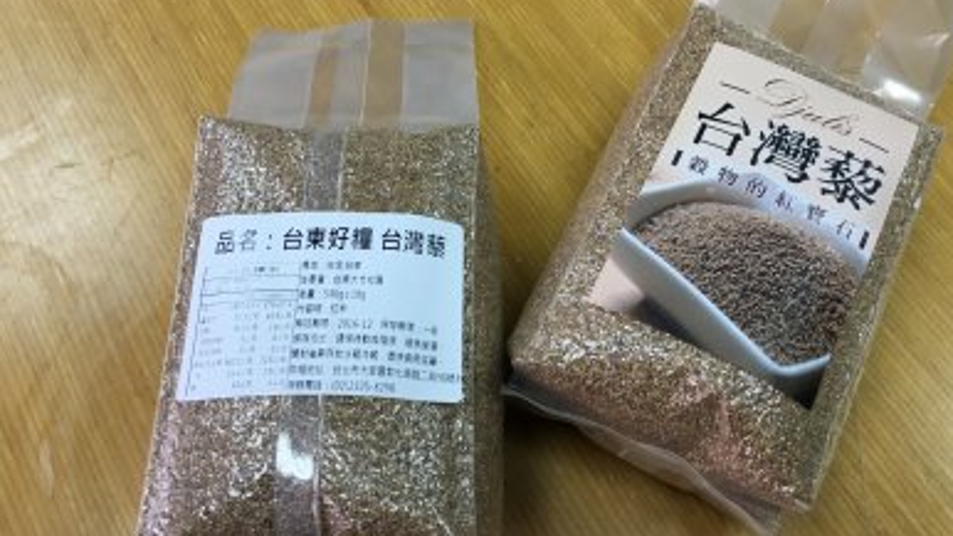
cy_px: 279
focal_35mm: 33
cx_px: 493
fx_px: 834
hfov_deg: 59.5
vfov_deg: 35.6
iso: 25
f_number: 2.2
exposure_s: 1/30
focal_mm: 4.15
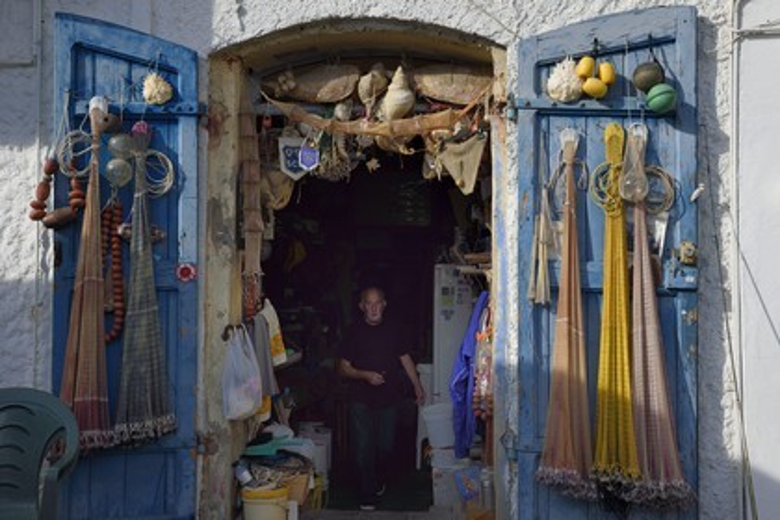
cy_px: 260
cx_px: 390
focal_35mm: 38
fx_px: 823
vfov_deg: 35.1
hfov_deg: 50.7
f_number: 11
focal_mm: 38
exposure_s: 1/200
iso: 200
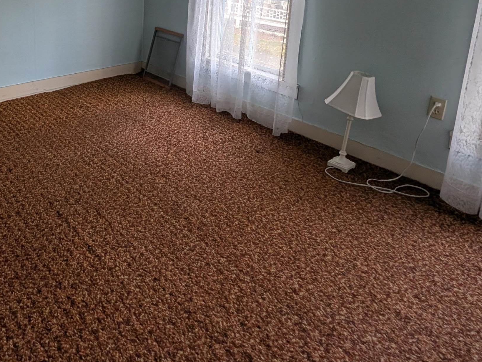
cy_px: 36
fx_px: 418
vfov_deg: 42.9
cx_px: 124
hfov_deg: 57.1
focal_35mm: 30
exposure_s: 1/55.6
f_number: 2.2
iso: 83
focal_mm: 2.22
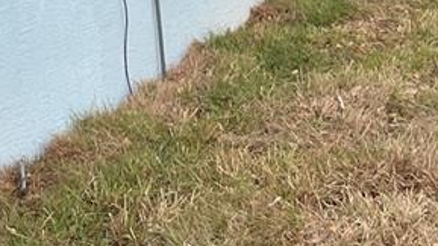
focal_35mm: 112
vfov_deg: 10.3
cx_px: 21
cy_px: -149
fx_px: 1300
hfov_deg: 18.7
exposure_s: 1/202
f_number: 1.8
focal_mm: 3
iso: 16
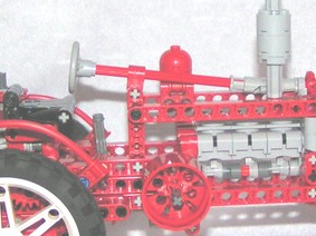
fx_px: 785
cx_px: 136
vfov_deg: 17.1
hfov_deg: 22.8
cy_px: 131
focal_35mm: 86
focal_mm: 5.8
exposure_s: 1/40
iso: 200
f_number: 2.8
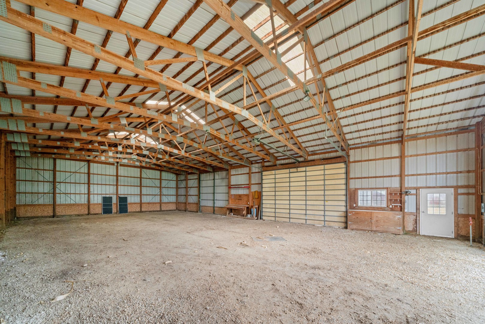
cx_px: 242
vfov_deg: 90.0
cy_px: 162
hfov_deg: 112.6
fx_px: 162
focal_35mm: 12
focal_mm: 12
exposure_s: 1/10
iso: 1600
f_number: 10
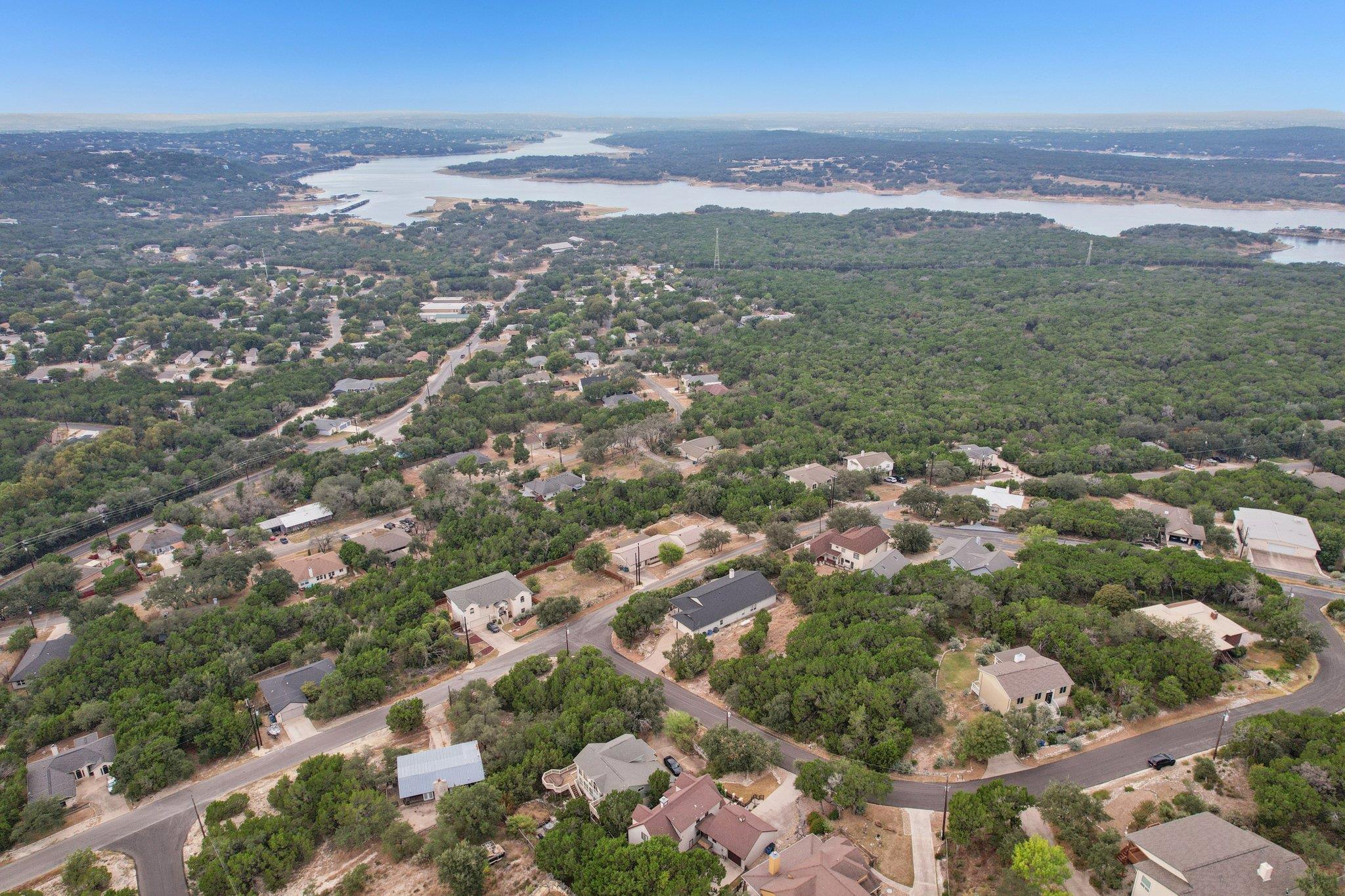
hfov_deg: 78.6
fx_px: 822
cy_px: 448
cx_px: 672
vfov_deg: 57.2
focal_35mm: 22
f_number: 2.8
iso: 130
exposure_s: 1/640
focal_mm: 8.4
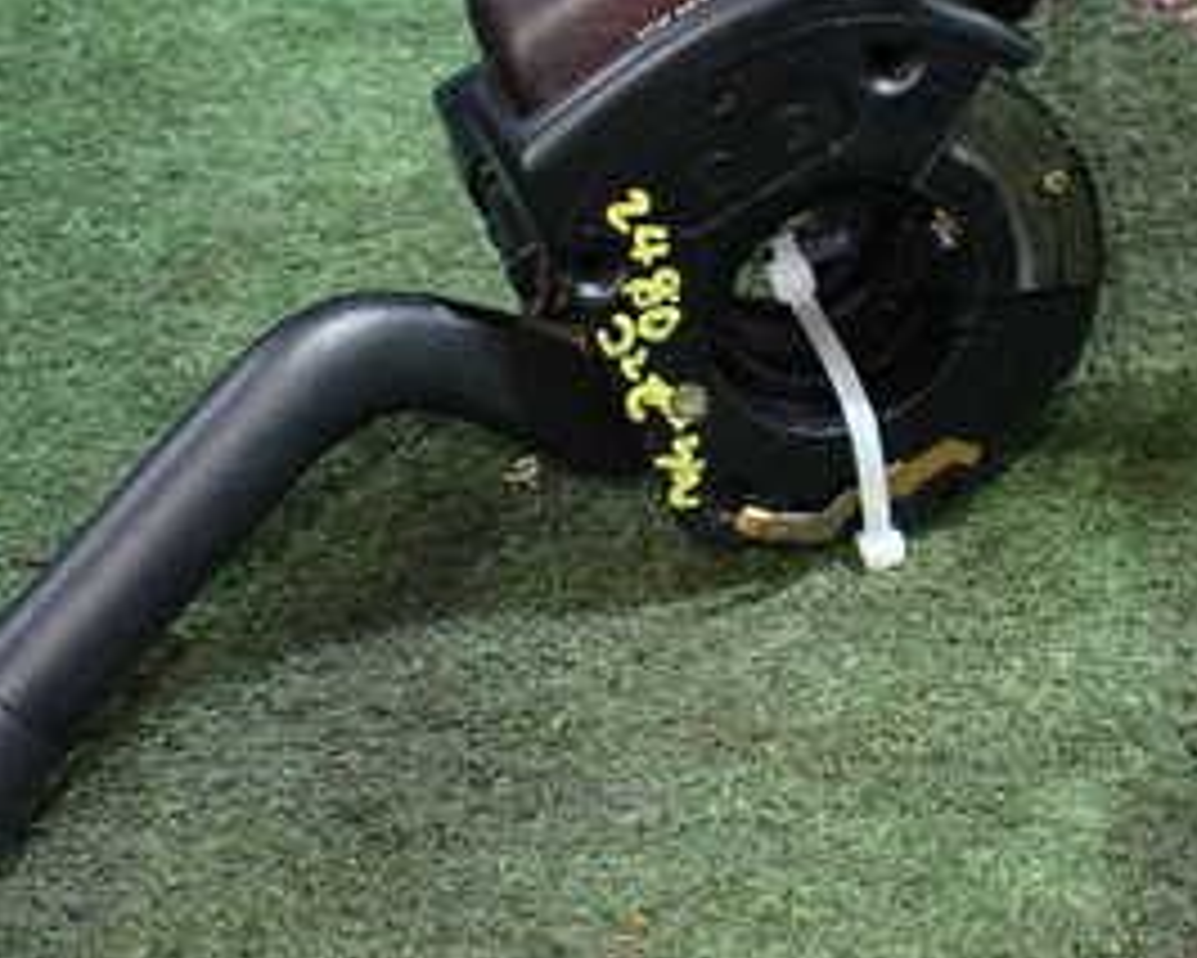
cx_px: 842
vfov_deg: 23.0
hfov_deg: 28.4
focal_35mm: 66
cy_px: 283
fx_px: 2339
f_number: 2.3
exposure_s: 1/50
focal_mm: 5.4
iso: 800
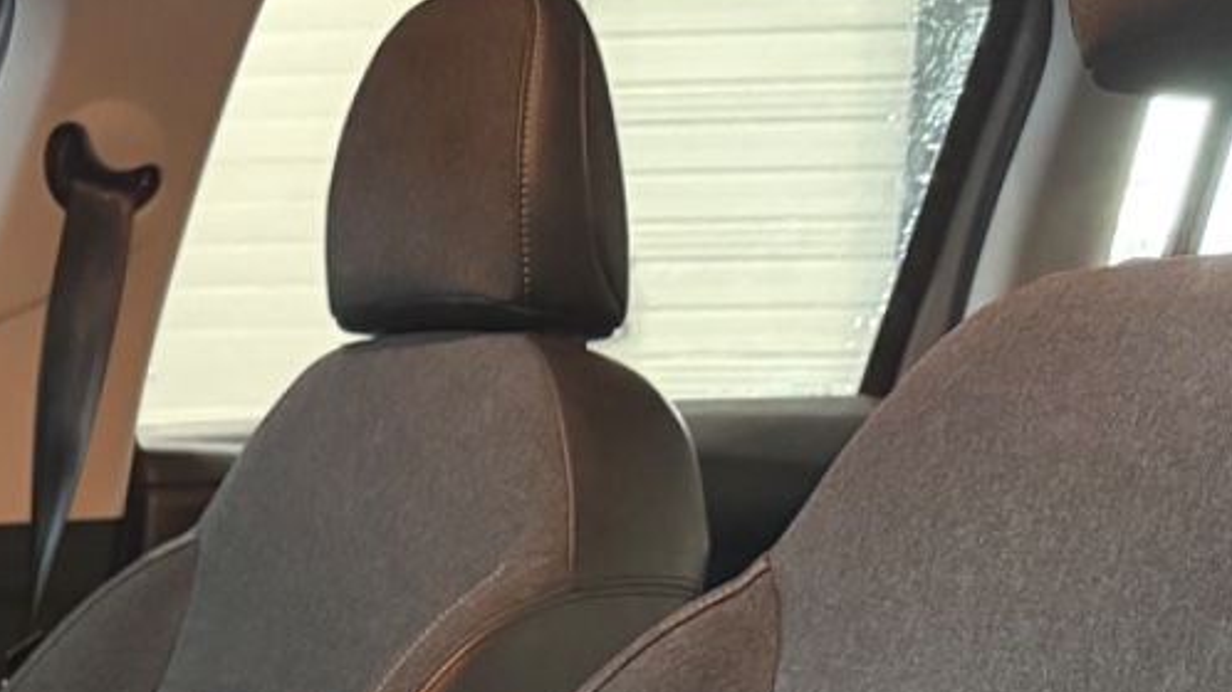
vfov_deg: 13.6
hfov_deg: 22.3
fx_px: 2744
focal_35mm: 84
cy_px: 1026
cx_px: -426
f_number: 1.78
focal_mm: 6.76
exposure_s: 1/33
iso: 1000
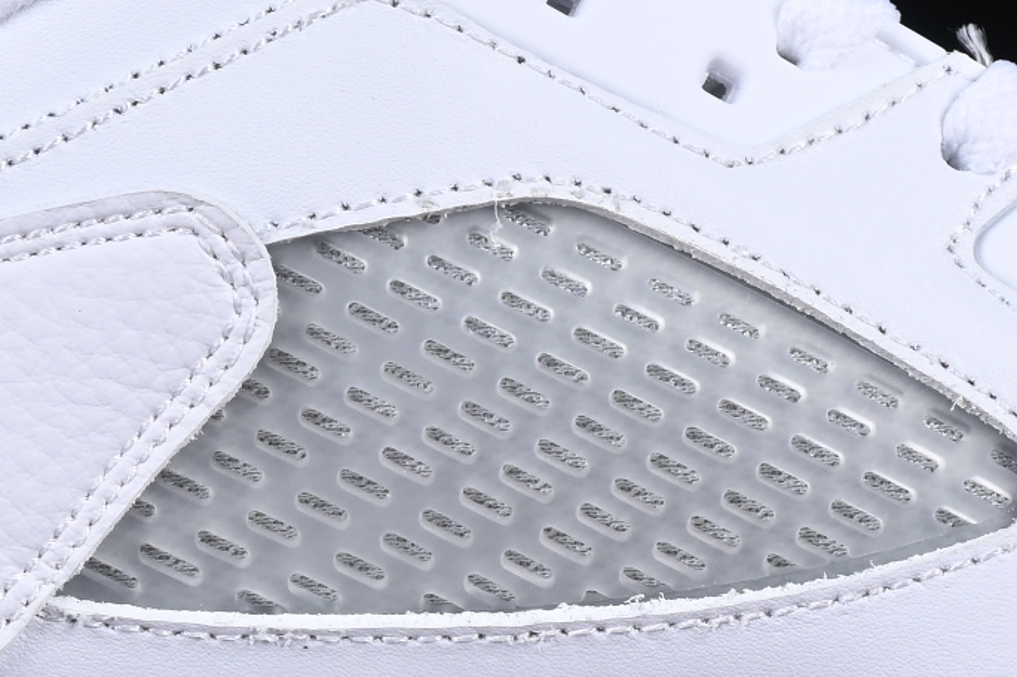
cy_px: 321
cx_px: 686
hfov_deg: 6.8
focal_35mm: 305
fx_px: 8612
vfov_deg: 4.5
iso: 160
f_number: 8
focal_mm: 50
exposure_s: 1/100
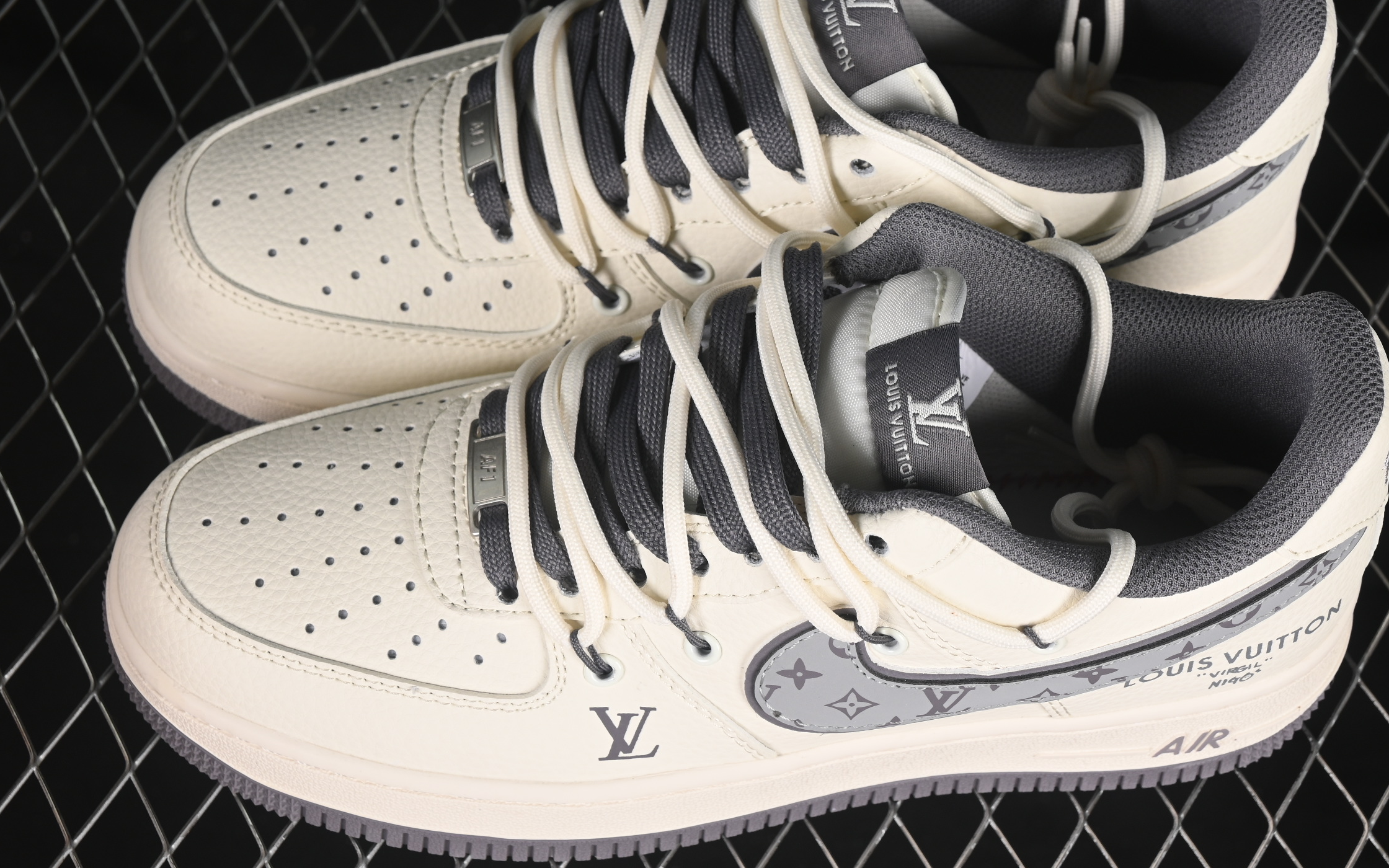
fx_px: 3596
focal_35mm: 95
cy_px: 377
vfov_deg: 13.8
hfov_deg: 21.9
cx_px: 737
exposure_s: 1/80
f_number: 7.1
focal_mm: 50
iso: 160
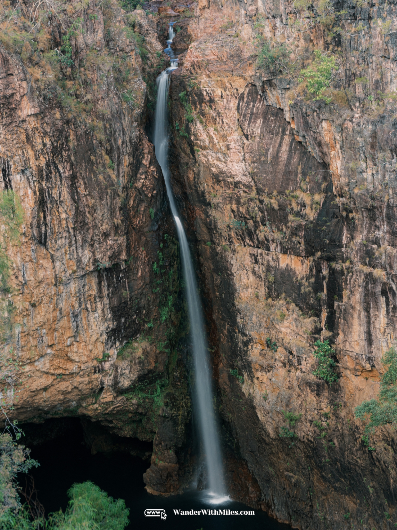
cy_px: 265
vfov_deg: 22.5
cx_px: 198
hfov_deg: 17.0
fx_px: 1330
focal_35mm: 87
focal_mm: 110
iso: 800
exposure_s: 1/1.43
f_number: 8
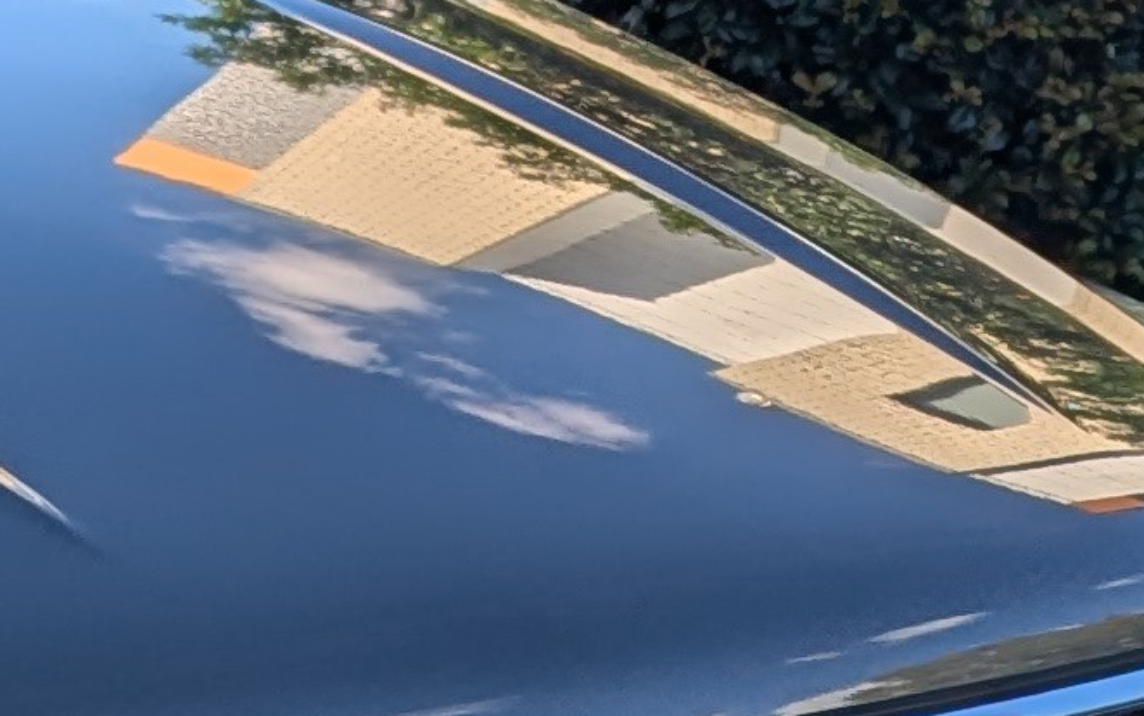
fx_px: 4896
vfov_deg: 8.3
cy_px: 527
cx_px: -876
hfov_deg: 12.3
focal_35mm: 157
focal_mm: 6.81
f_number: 1.85
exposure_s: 1/1348
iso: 42
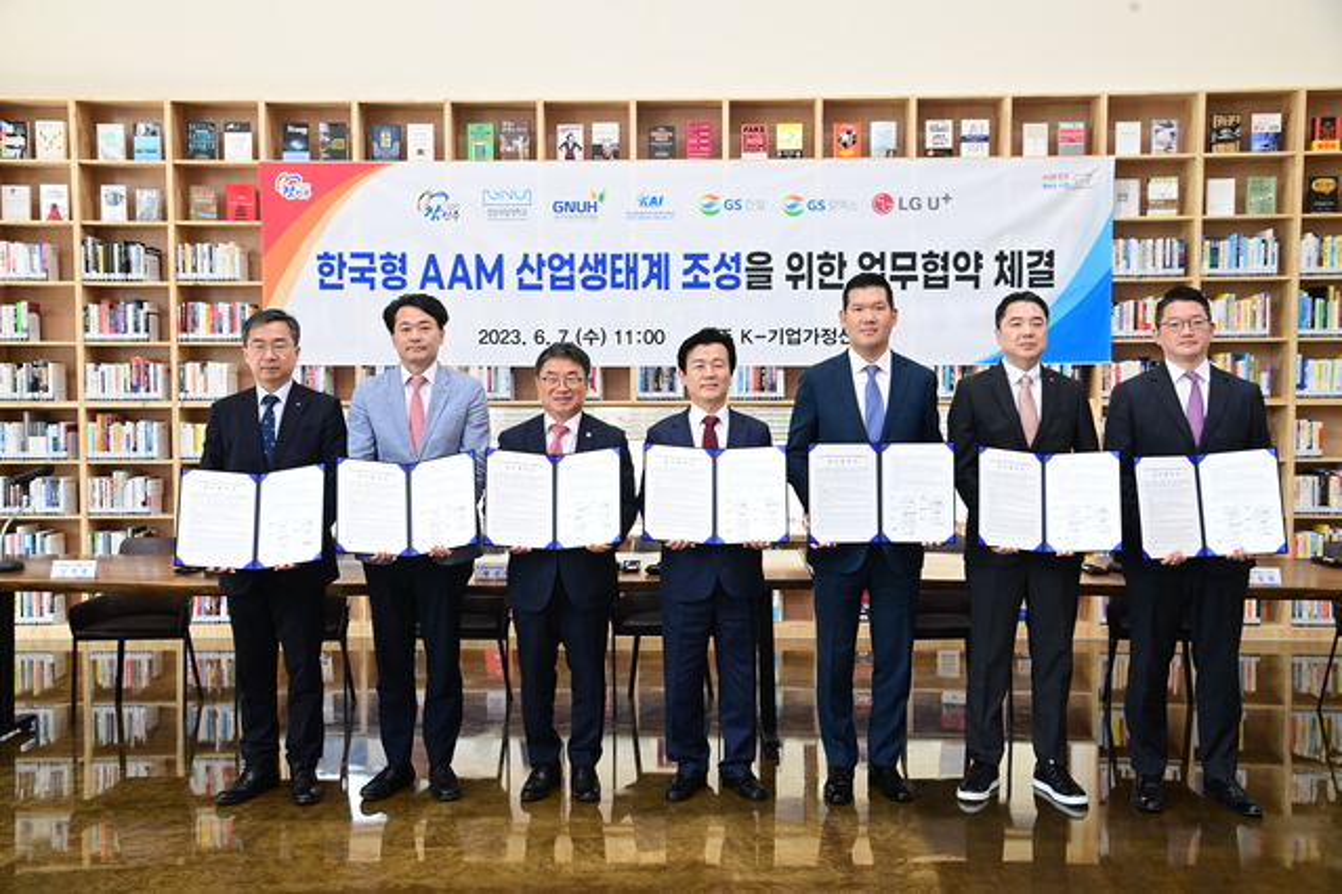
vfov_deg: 37.9
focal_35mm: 35
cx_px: 671
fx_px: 1305
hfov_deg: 54.4
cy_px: 447
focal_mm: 35
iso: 4000
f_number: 5.6
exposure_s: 1/250
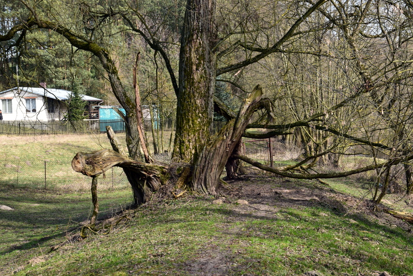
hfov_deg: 28.1
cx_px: 206
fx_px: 826
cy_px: 138
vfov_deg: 18.9
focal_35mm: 72
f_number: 9
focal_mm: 48
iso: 400
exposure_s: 1/125
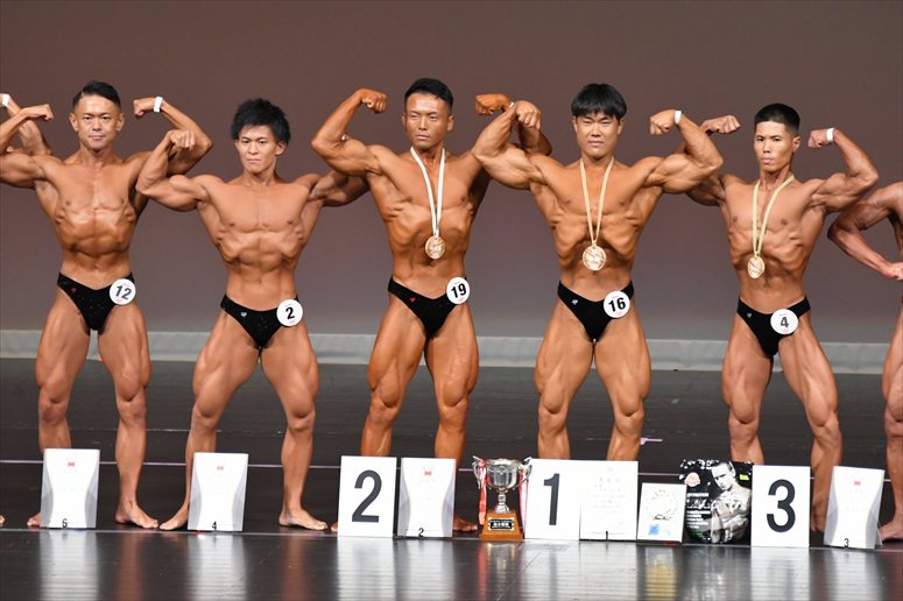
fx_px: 7521
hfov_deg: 6.9
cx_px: 452
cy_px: 300
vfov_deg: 4.6
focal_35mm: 300
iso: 4000
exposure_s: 1/400
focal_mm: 200
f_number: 5.6
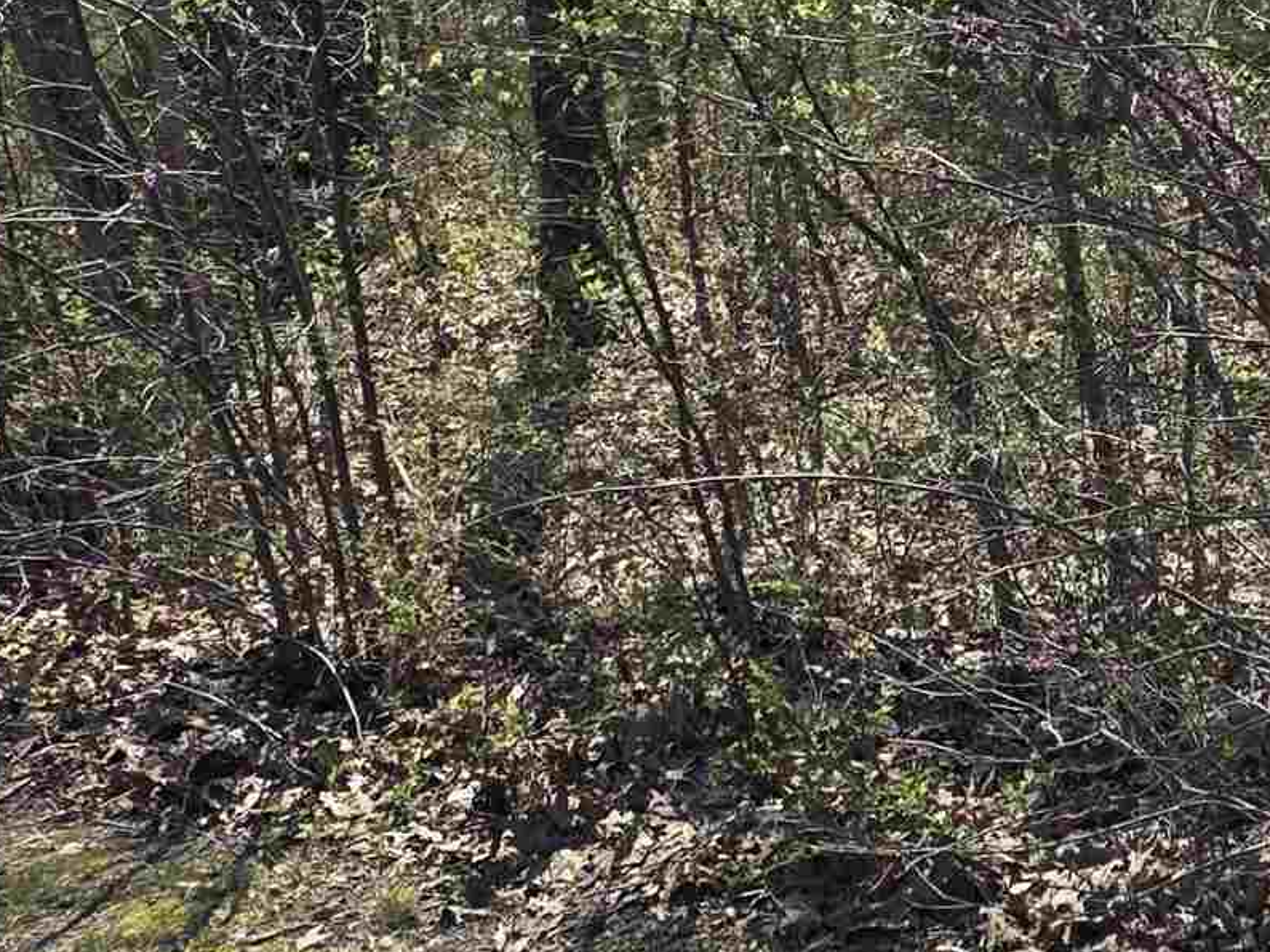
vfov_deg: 16.3
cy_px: 69
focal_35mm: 89
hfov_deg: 20.8
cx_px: 1464
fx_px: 3264
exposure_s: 1/2198
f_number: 1.7
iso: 80
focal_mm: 6.3
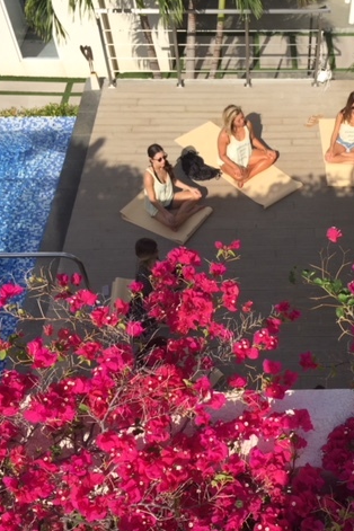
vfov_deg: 47.4
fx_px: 605
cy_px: 268
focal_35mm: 41
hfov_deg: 32.1
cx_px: 262
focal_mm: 4.15
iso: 32
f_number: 2.2
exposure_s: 1/2326
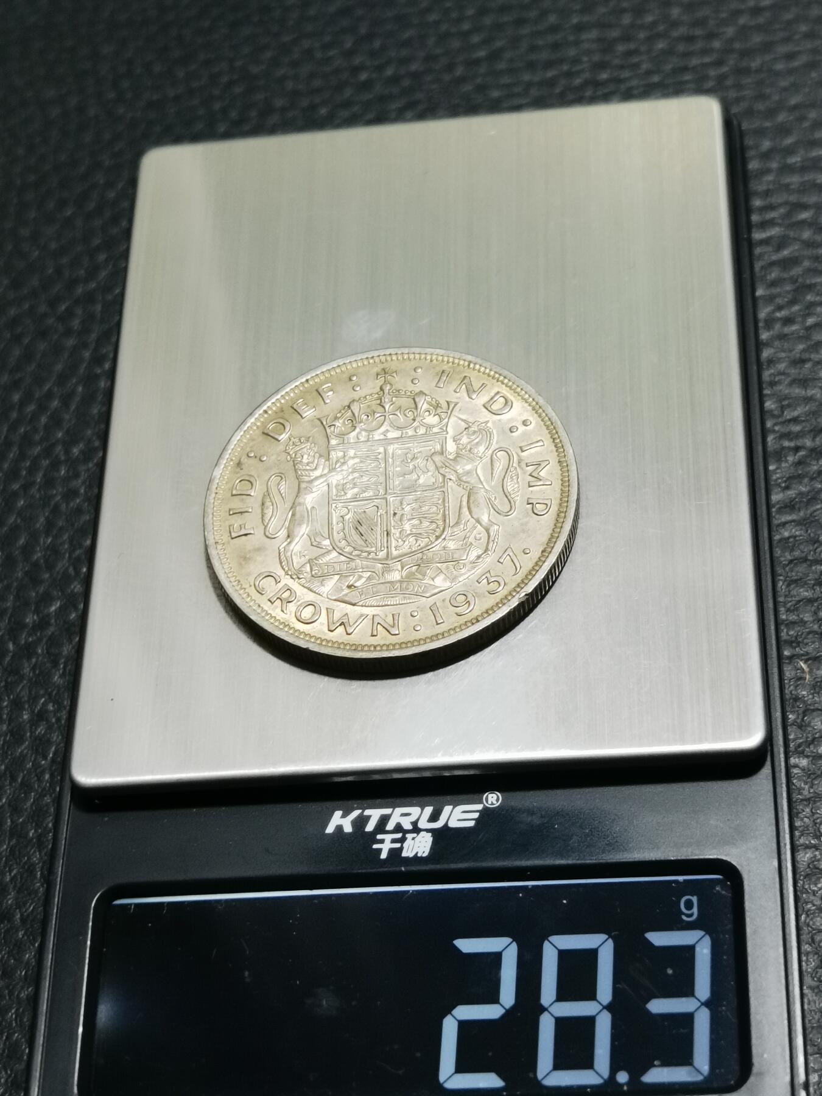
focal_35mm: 64
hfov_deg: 22.9
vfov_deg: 30.3
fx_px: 2026
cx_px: 411
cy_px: 548
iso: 160
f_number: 1.9
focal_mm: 6.67
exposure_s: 1/100
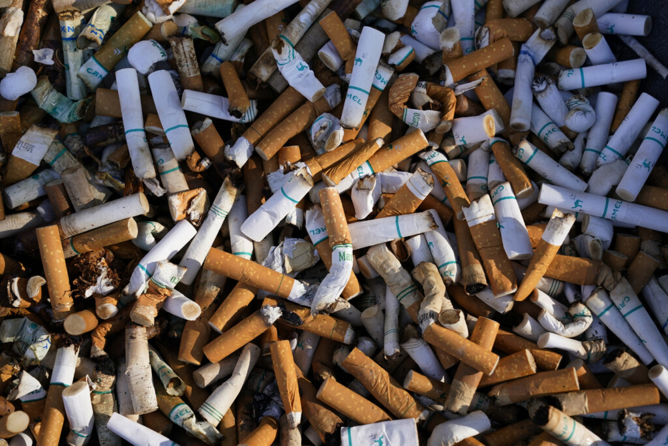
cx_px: 334
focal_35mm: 51
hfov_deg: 38.9
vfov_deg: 26.5
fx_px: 946
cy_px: 223
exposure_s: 1/500
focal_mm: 51
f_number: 5.6
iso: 400
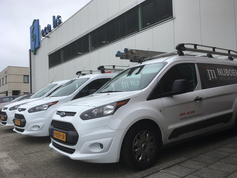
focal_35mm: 29
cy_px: 89
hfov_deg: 61.7
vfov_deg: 48.2
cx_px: 118
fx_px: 199
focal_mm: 4.15
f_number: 2.2
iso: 25
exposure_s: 1/927
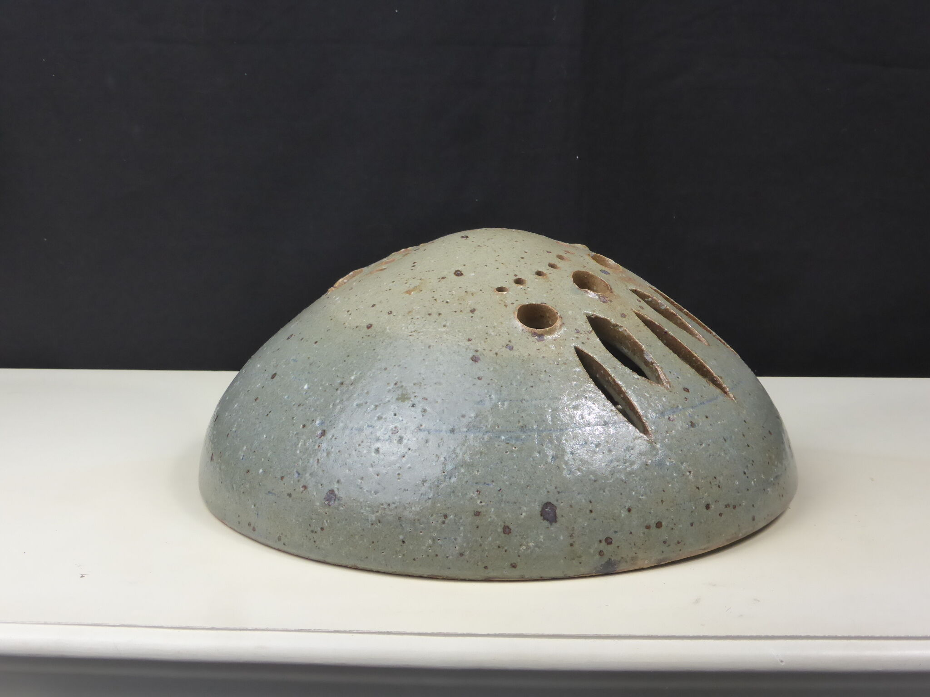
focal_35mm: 54
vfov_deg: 27.0
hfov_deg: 35.5
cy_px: 348
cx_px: 465
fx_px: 1451
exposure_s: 1/60
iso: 400
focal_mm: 9.7
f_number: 4.6
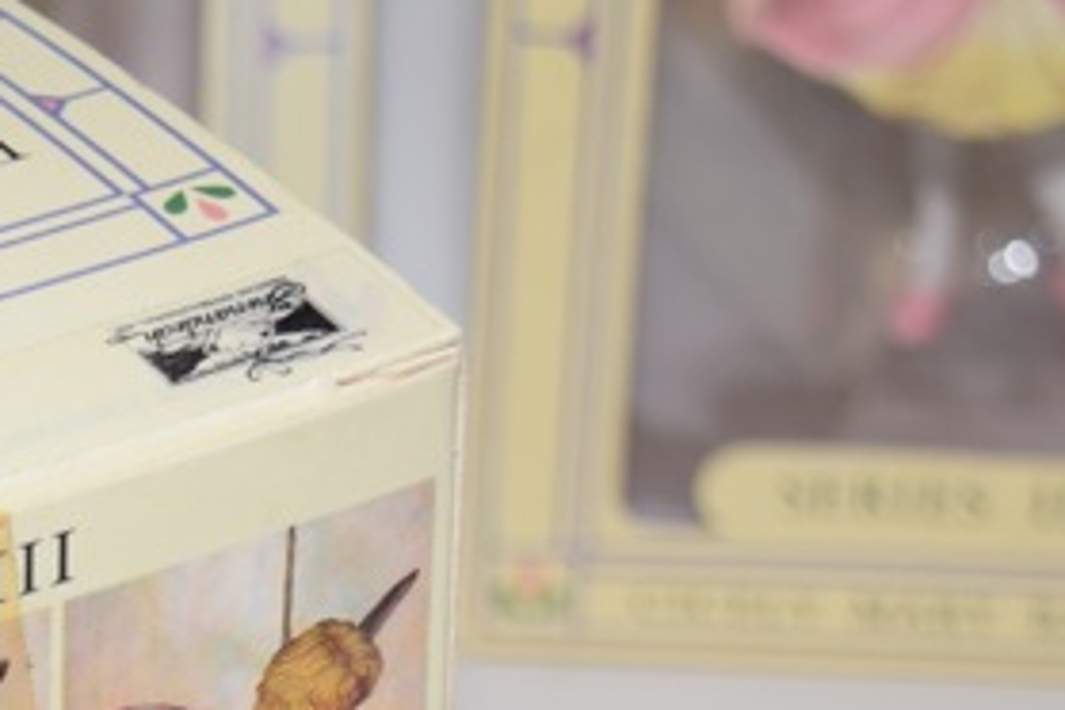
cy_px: 1170
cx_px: -439
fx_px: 6685
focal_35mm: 226
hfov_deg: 8.9
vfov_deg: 6.0
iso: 200
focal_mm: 42
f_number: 5
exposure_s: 1/60
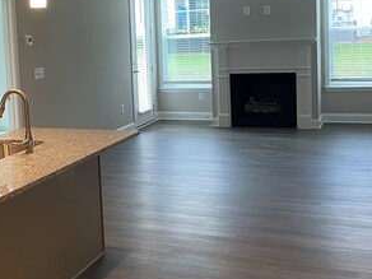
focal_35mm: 57
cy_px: 84
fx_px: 613
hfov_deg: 32.5
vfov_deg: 25.5
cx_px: 56
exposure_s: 1/60
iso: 80
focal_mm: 4.2
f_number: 1.6
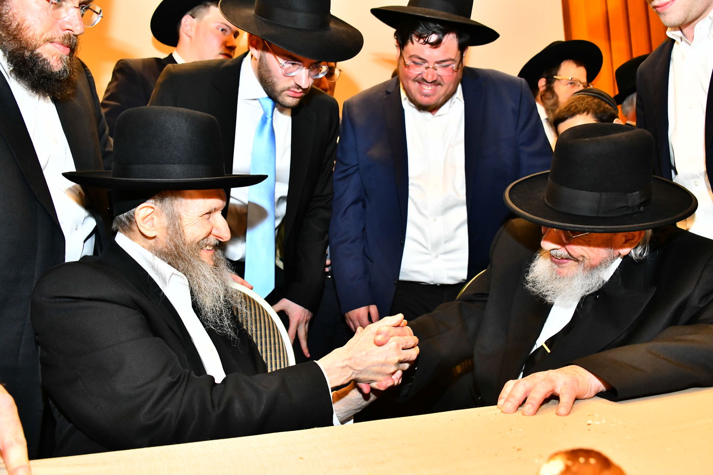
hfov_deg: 65.5
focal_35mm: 28
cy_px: 238
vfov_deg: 46.4
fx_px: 554
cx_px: 356
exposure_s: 1/125
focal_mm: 28
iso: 3200
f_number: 5.6
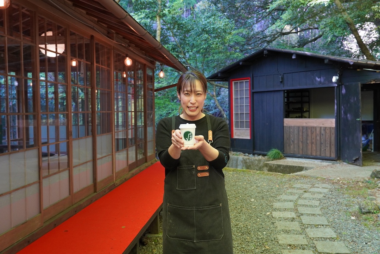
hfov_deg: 53.1
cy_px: 127
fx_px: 380
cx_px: 190
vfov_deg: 36.9
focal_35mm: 36
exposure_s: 1/160
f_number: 4
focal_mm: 24
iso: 1250
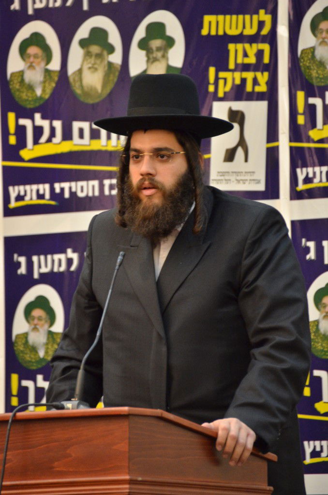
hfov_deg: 3.3
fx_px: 5767
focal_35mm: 420
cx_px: 164
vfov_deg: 4.9
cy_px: 248
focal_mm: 280
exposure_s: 1/100
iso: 1600
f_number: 5.6
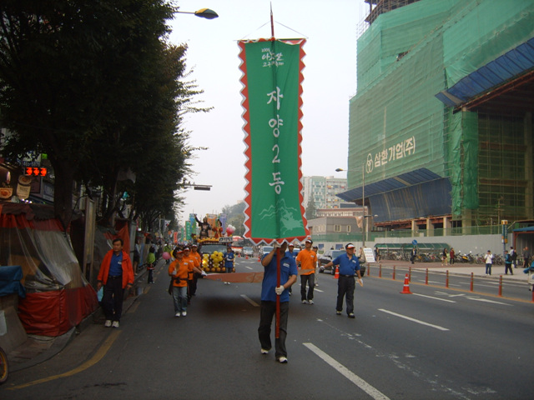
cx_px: 267
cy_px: 200
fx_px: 540
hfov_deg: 52.6
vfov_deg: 40.7
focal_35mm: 35
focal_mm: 5.8
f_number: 2.8
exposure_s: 1/180
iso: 50
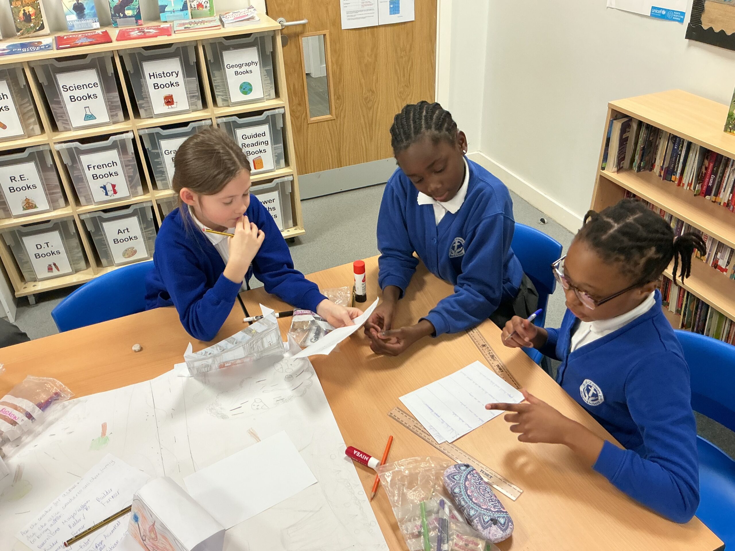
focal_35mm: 29
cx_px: 368
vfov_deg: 48.2
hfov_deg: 61.7
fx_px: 616
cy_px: 276
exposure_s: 1/60
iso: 100
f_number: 1.8
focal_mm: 3
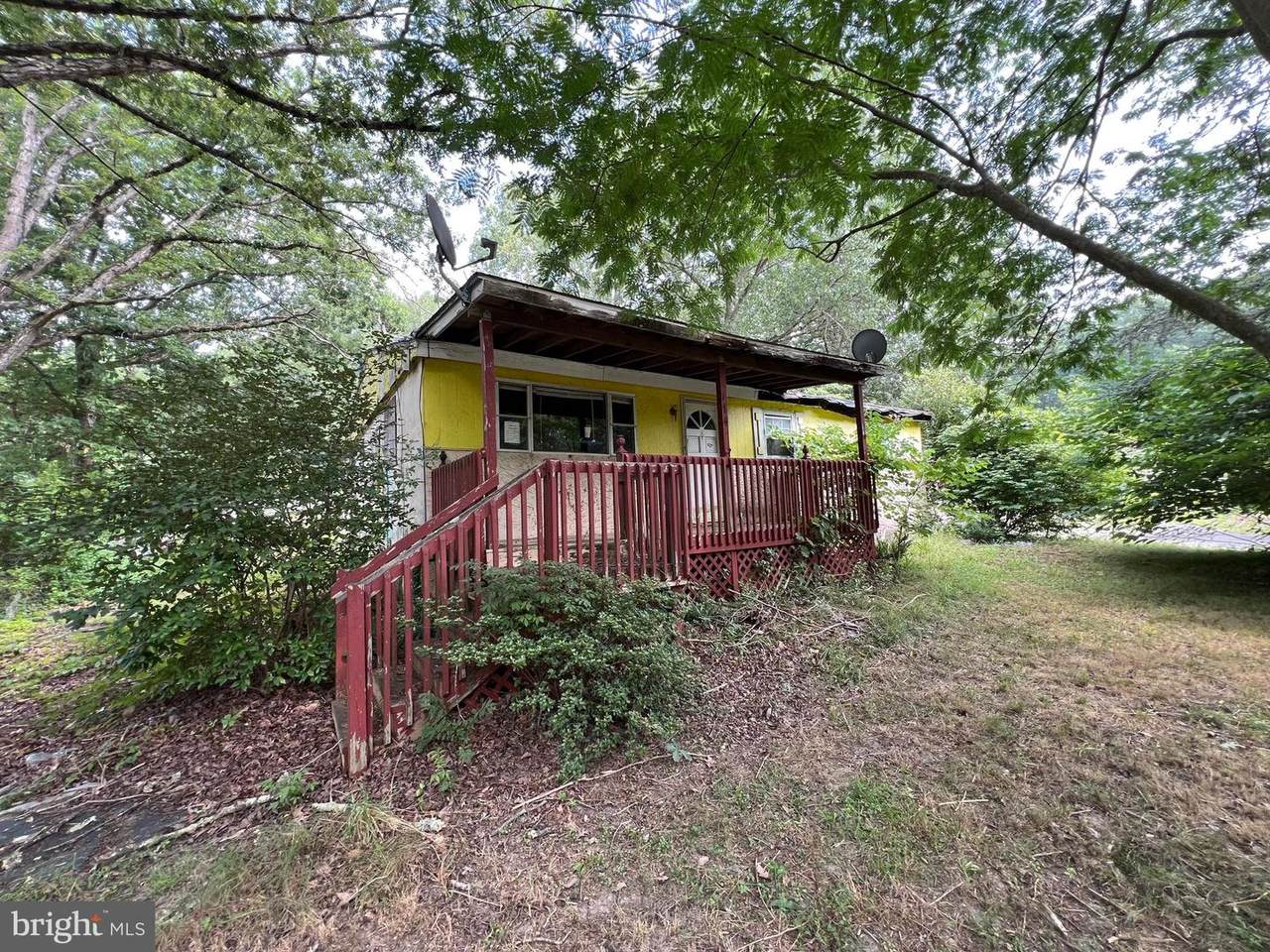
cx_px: 635
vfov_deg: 89.9
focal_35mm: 13
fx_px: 477
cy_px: 476
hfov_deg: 106.2
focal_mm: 1.57
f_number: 1.8
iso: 64
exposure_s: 1/99
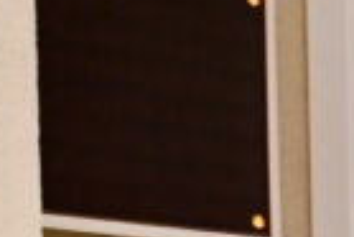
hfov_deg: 5.0
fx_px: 3760
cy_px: 707
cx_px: 1266
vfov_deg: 3.5
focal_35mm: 382
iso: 2500
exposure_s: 1/125
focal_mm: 35
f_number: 4.2
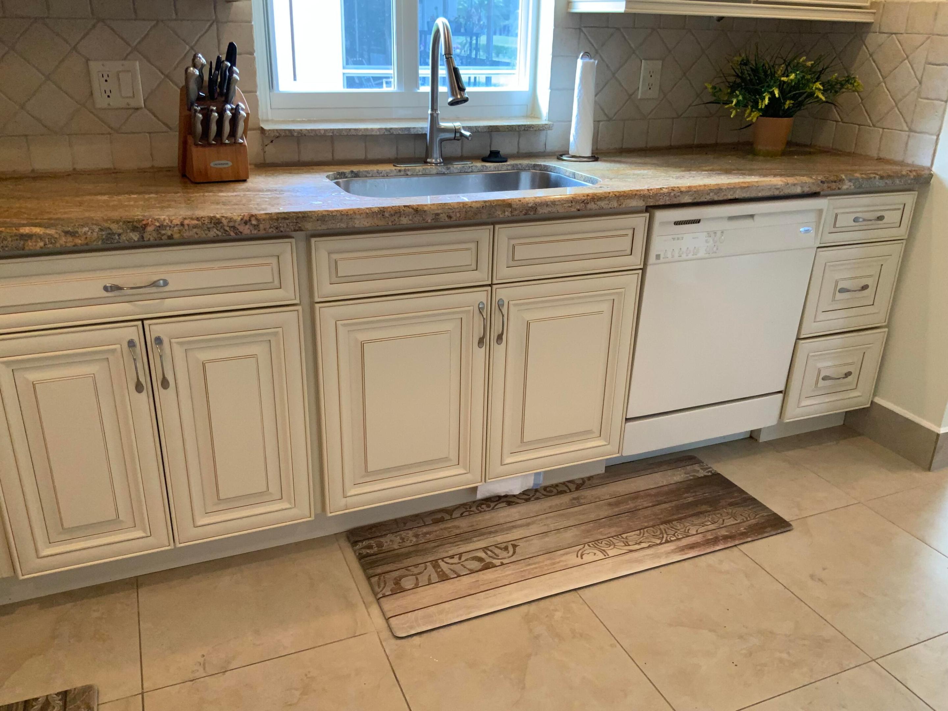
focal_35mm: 29
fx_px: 794
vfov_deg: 48.2
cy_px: 356
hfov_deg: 61.7
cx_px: 474
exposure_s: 1/60
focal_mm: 3
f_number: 1.8
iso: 80
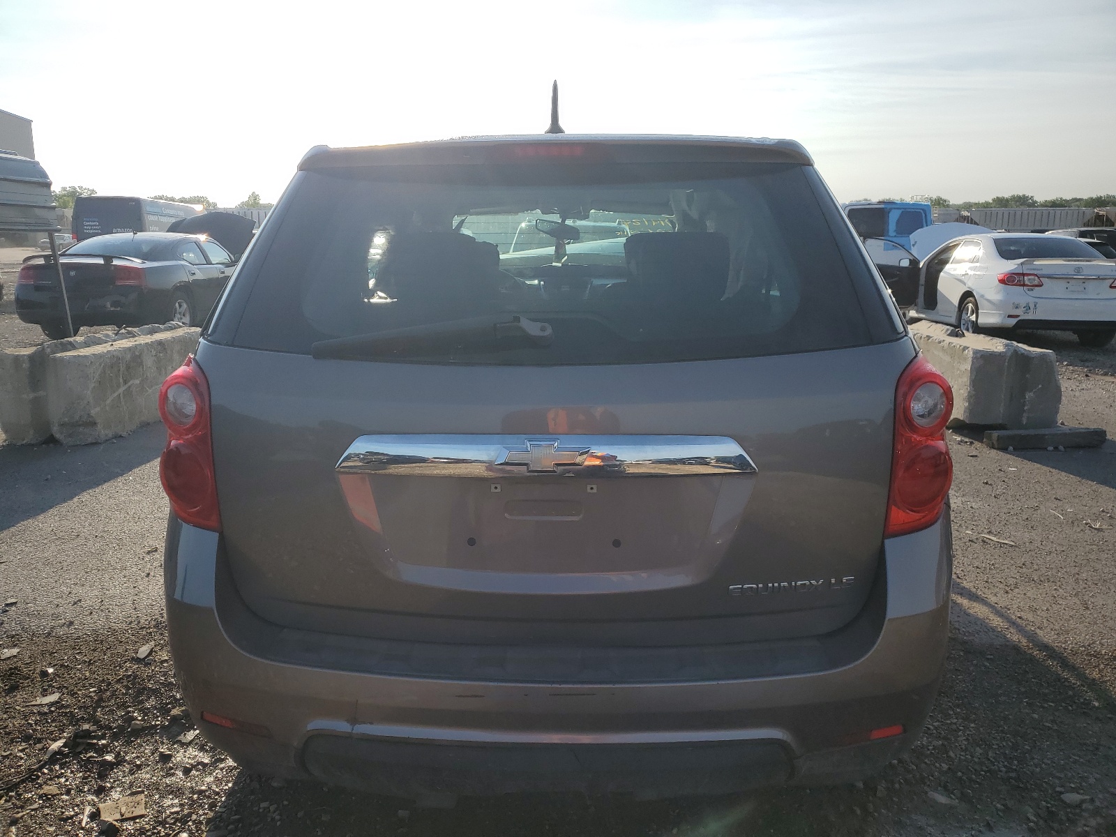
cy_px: 418
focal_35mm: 26
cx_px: 558
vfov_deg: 53.1
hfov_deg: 67.3
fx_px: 838
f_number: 1.5
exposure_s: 1/5000
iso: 50
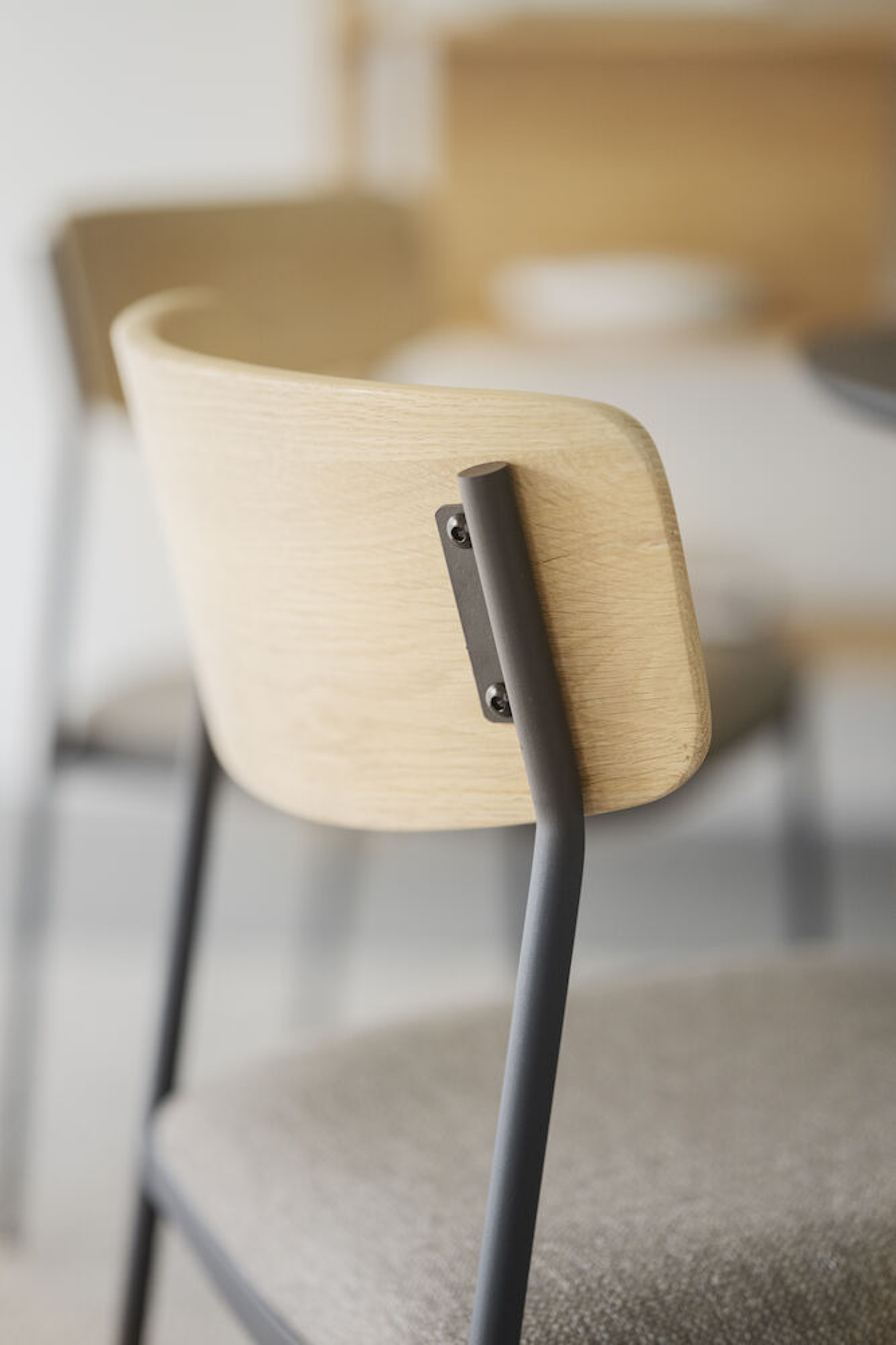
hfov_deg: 16.1
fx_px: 3172
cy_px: 672
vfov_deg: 23.9
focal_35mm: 85
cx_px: 448
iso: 800
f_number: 1.8
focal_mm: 85
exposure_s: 1/125
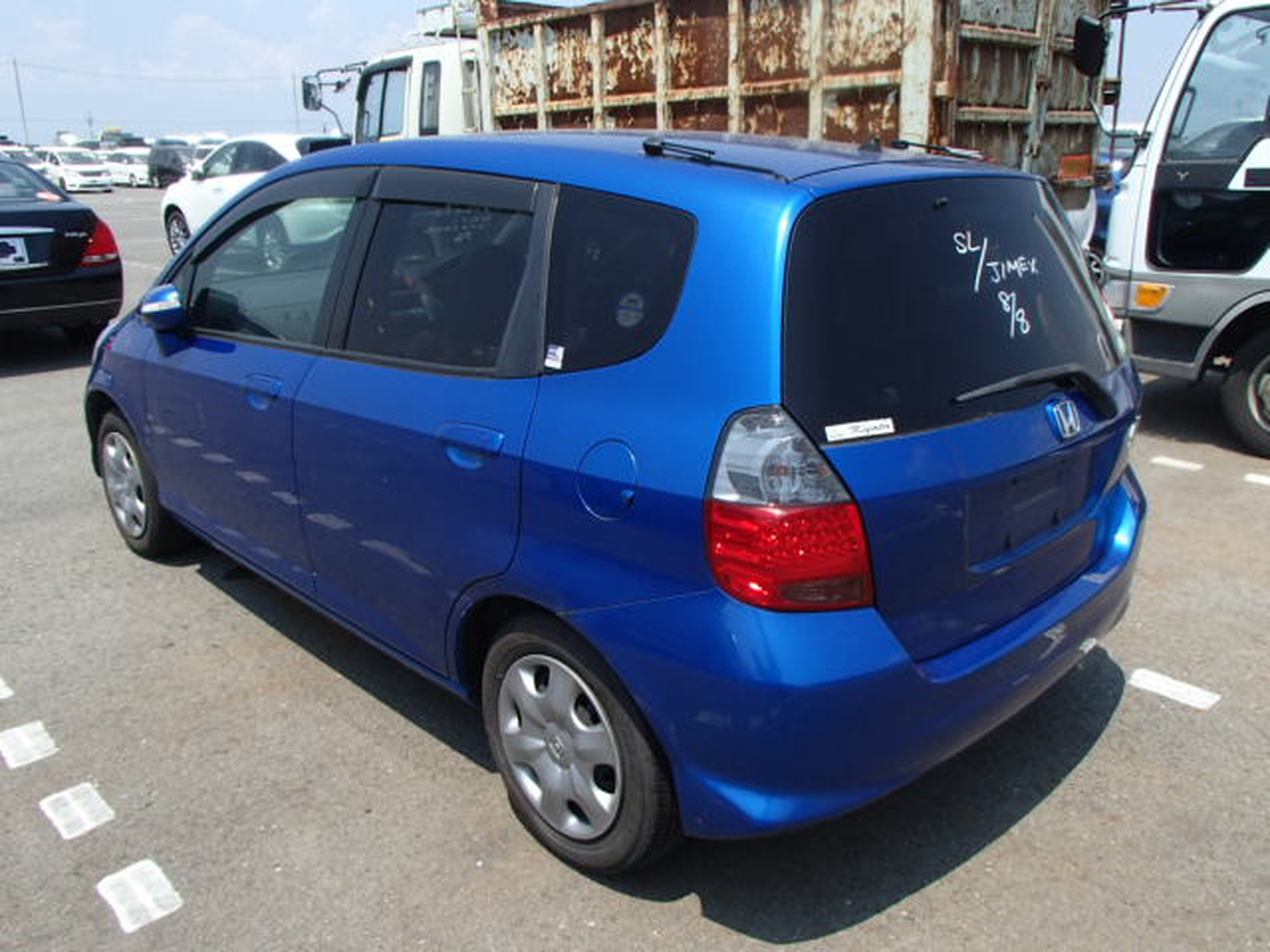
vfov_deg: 49.7
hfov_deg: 63.4
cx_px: 635
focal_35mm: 28
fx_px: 1027
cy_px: 476
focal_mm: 5
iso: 100
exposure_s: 1/640
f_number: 3.9
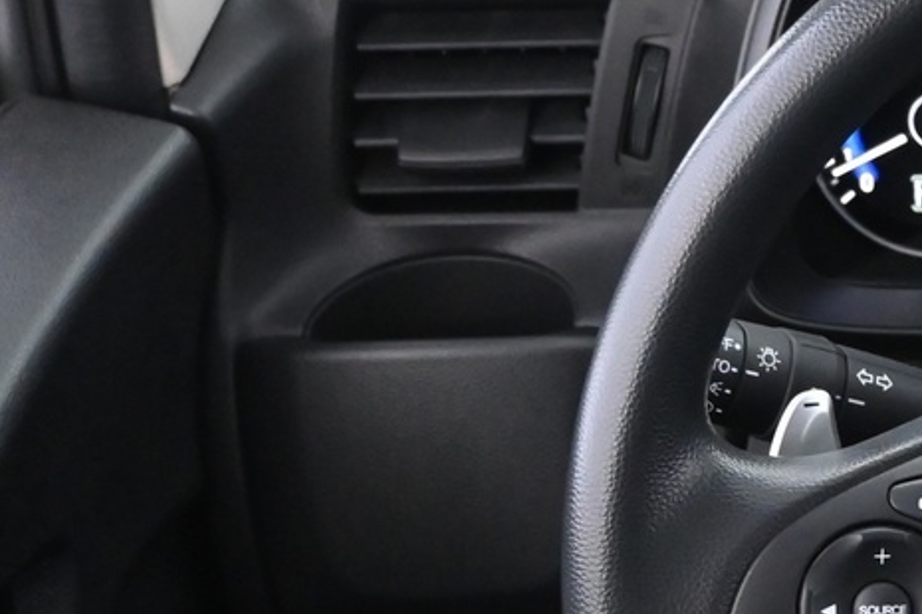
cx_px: 1376
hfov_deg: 16.0
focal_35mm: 118
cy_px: 624
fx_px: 3012
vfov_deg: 11.5
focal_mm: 22.5
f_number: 4
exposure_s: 1/25
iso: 3600
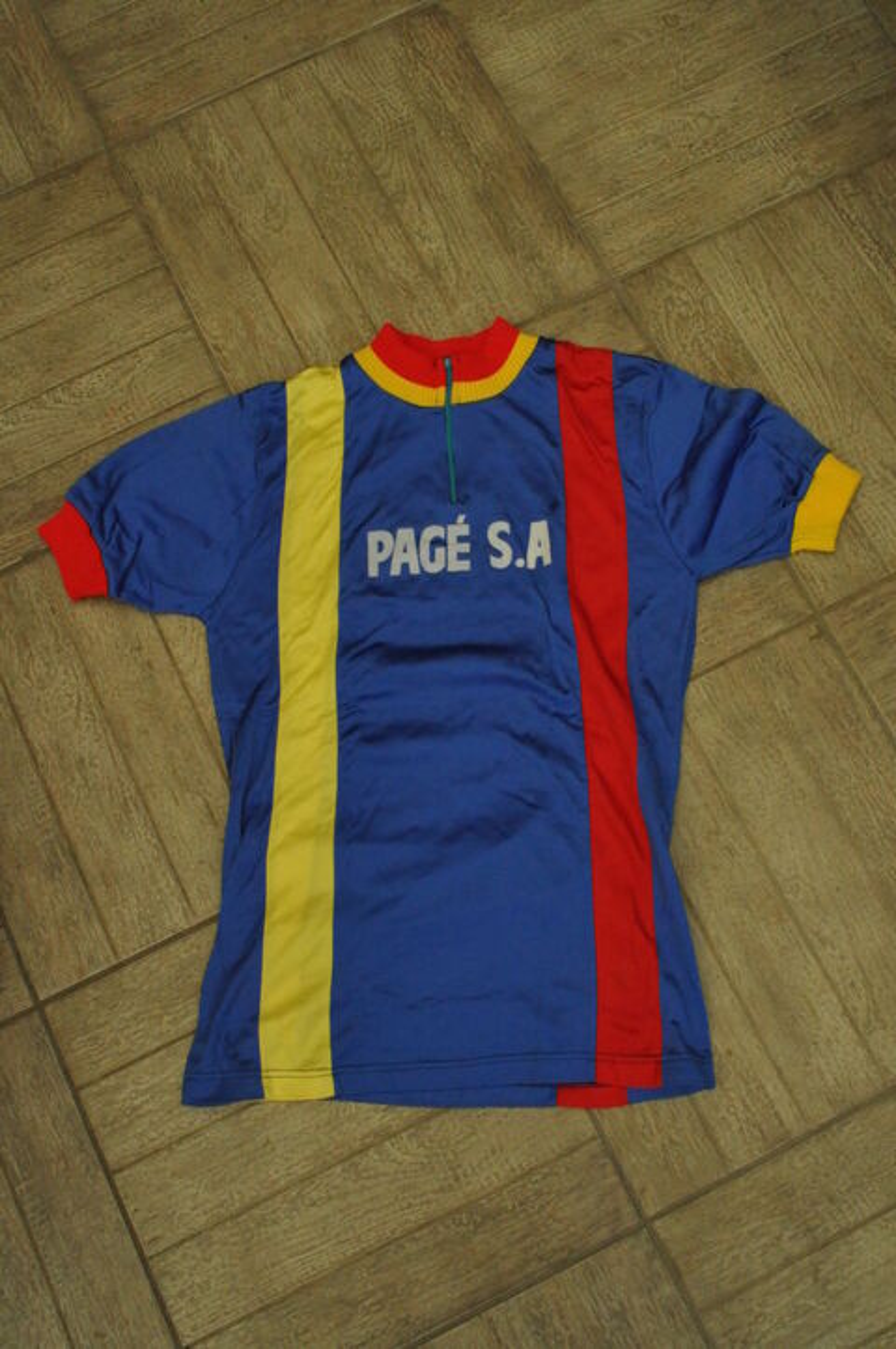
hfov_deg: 39.9
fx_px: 1235
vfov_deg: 57.3
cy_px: 674
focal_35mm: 33
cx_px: 448
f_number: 18
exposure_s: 1/1250
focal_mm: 22
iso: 2500
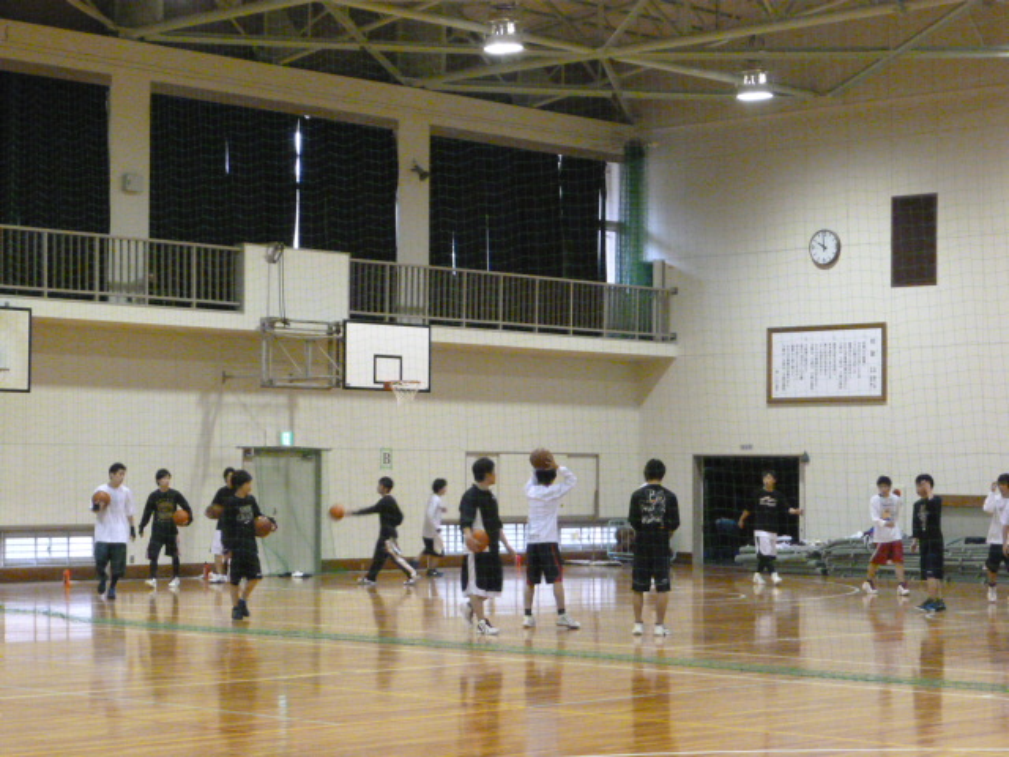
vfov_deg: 17.4
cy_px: 378
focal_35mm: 85
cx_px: 504
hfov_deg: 23.0
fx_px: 2478
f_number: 5.7
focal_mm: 15.2
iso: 1000
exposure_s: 1/50
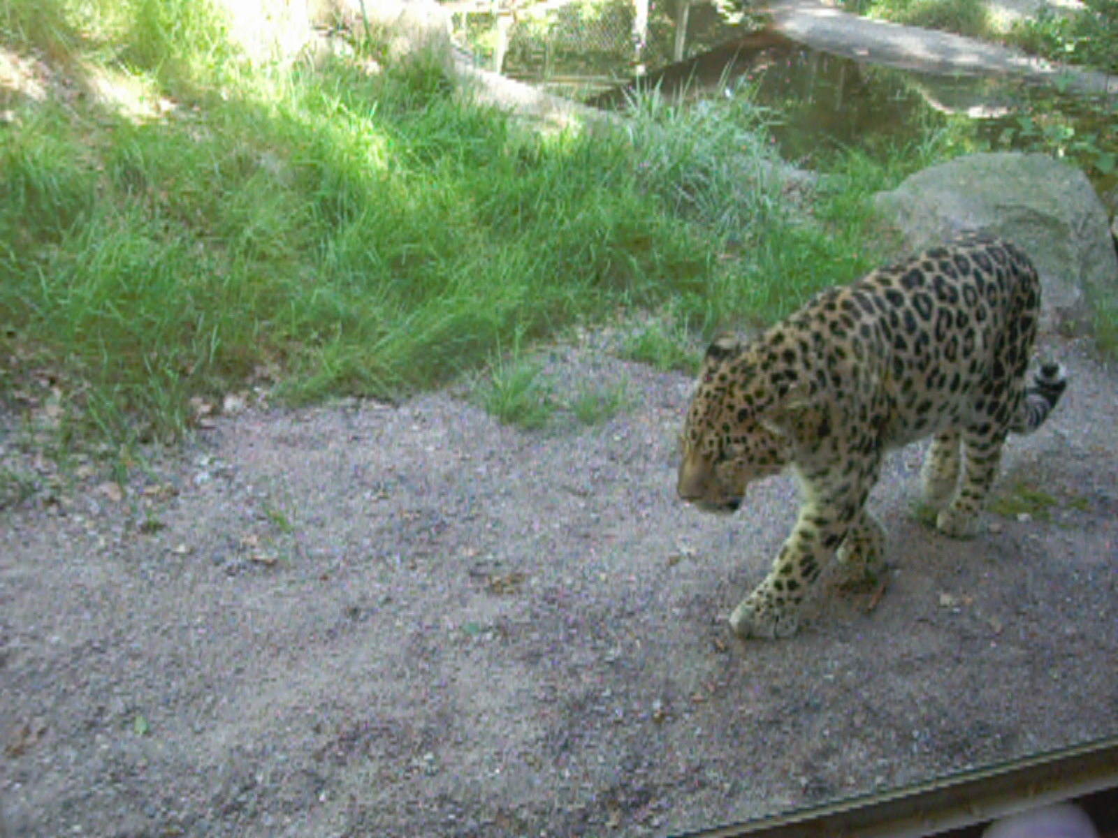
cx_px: 559
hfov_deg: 41.2
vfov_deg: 31.5
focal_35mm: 46
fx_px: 1486
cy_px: 419
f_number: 3
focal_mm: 7.6
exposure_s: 1/100
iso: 320
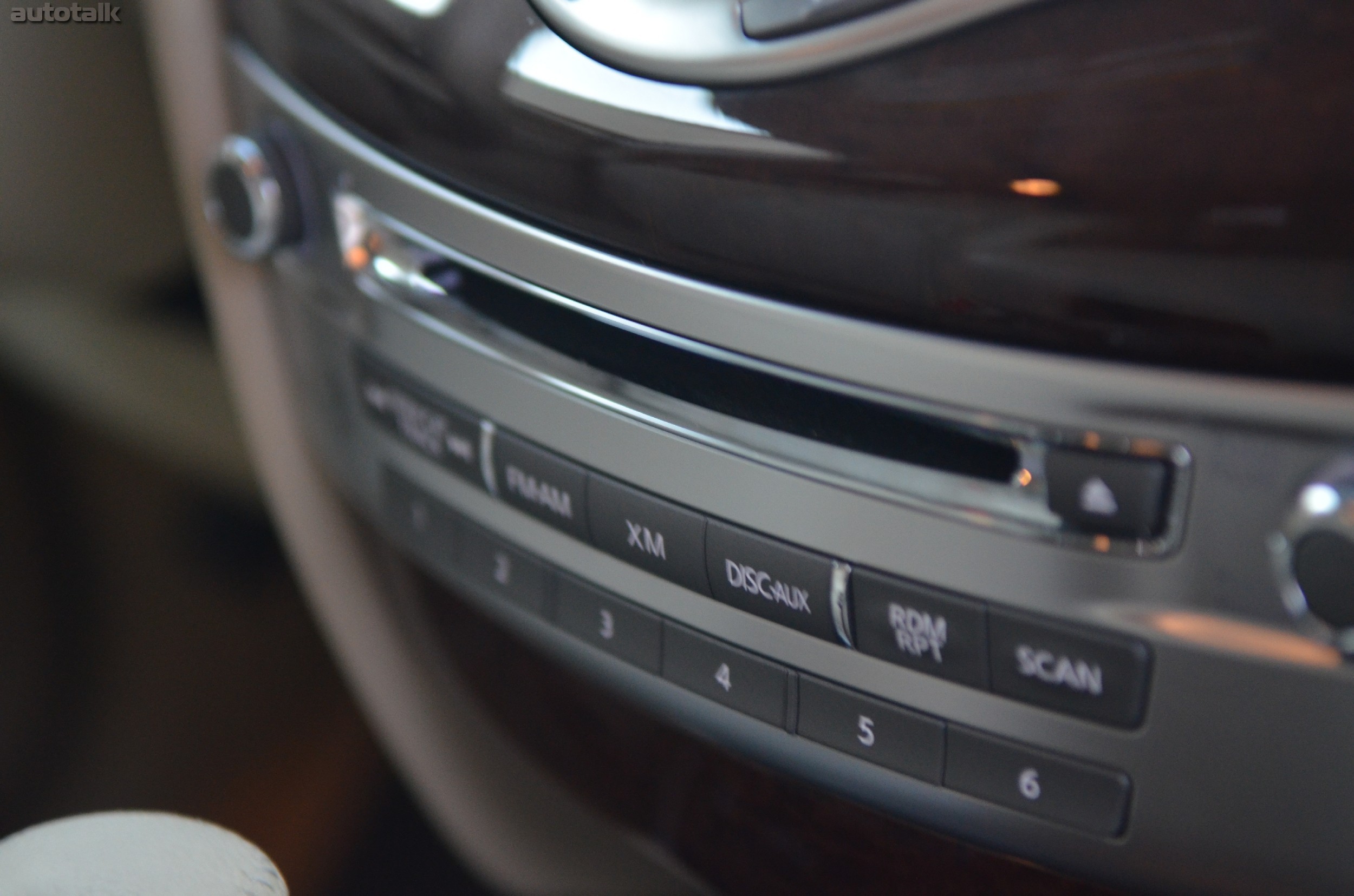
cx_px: 677
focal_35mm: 82
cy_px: 448
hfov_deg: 24.7
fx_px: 3097
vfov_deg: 16.5
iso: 1600
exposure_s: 1/40
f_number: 2.8
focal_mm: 55
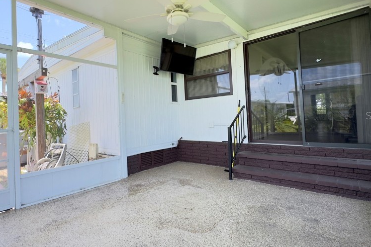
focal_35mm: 20
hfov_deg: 83.4
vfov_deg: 61.8
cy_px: 115
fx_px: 206
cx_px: 158
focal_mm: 2.22
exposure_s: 1/99
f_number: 2.2
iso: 50
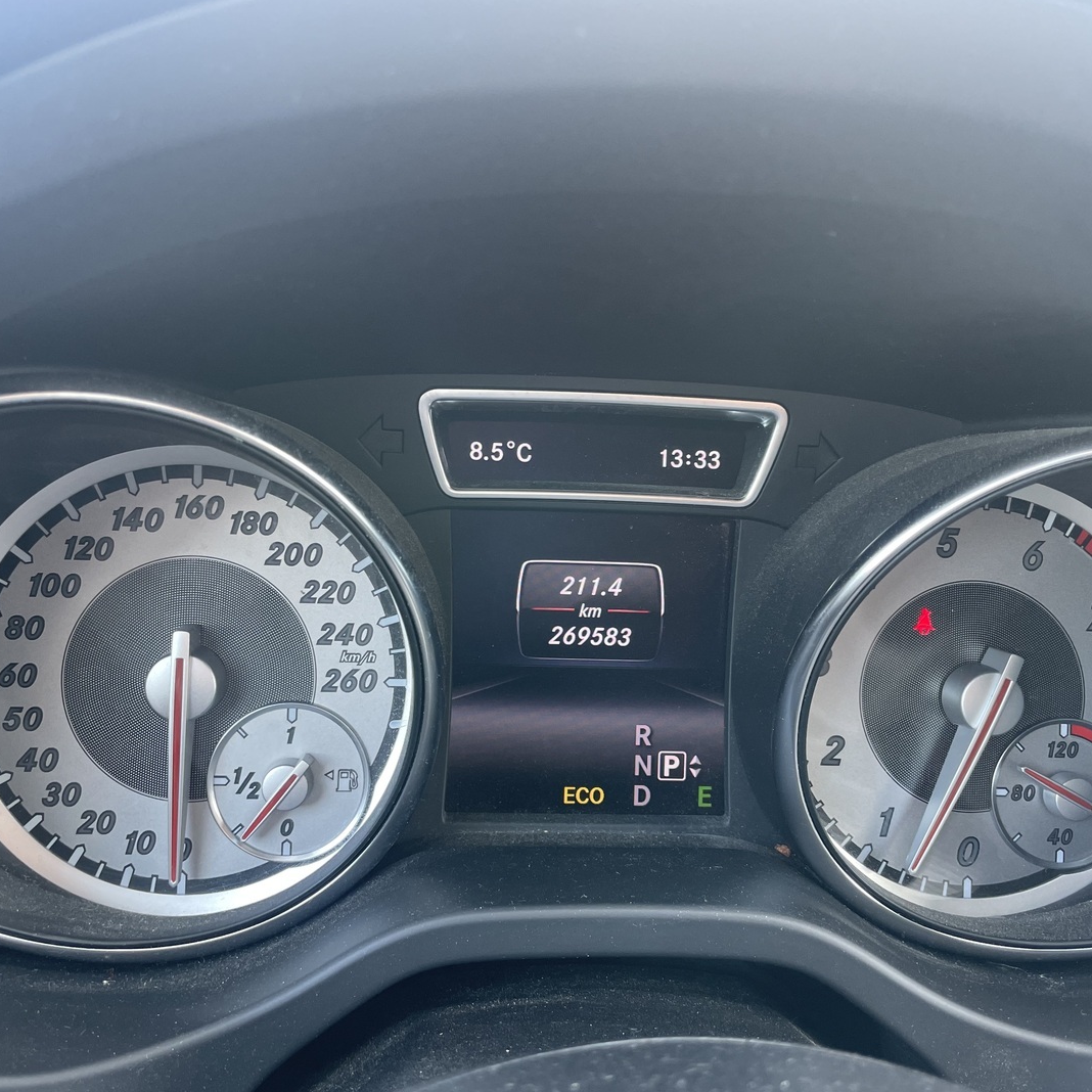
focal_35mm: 31
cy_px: 548
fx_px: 1106
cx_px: 551
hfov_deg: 52.5
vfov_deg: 52.5
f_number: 1.6
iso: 125
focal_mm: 4.2
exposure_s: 1/111
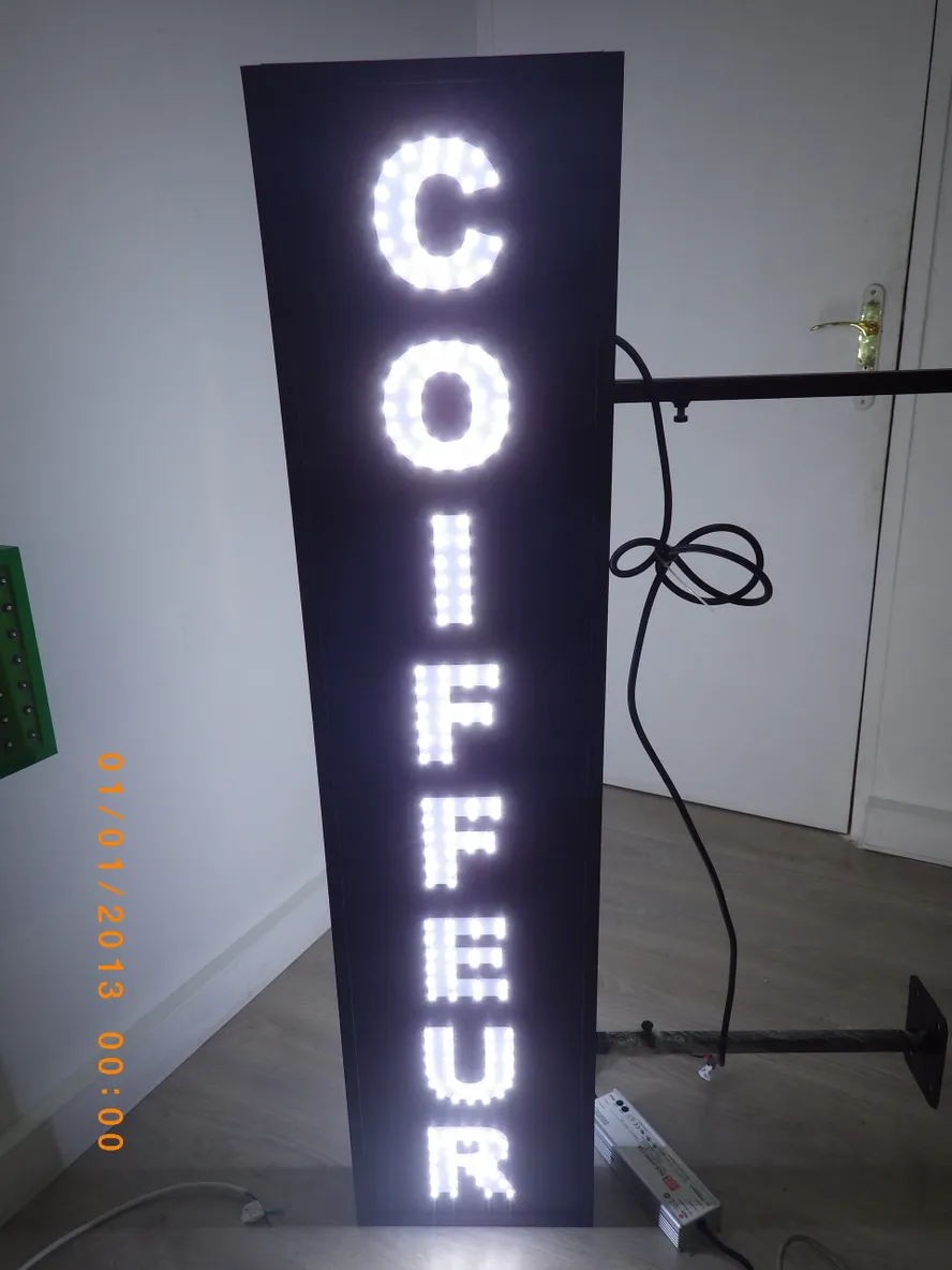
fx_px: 733
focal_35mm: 20
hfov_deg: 66.0
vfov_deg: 81.7
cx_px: 476
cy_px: 635
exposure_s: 1/60
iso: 125
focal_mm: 3.6
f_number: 2.8
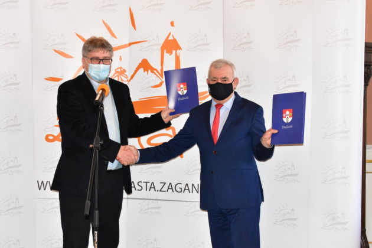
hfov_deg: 28.1
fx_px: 744
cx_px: 186
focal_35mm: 72
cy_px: 124
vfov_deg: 18.9
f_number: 6.3
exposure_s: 1/160
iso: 6400
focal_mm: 48
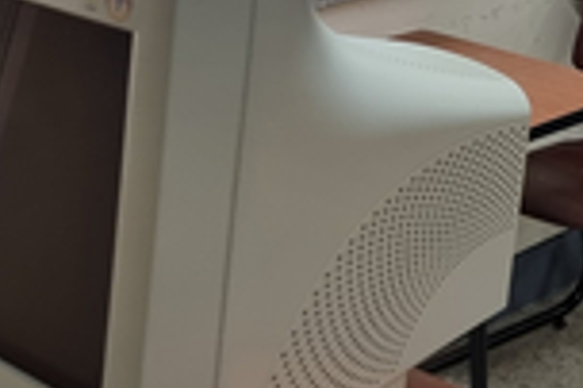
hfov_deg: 21.3
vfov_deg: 14.8
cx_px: 598
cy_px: 85
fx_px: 1488
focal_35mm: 92
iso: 80
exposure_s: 1/30
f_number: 1.8
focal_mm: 6.7
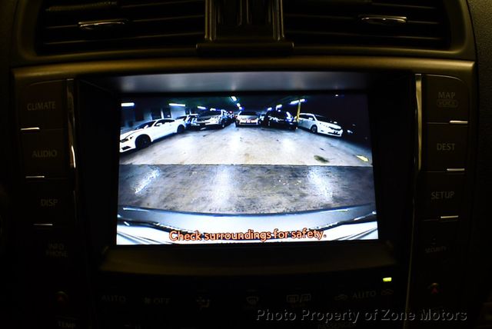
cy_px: 164
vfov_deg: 36.9
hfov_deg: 53.1
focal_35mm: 36
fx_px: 492
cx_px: 246
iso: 800
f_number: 3.5
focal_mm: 18
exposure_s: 1/160
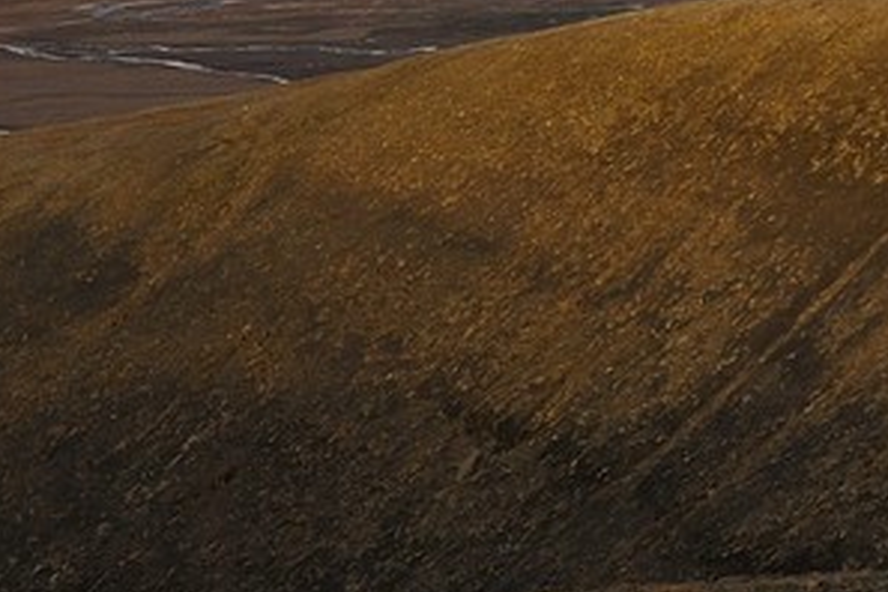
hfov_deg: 6.9
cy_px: -715
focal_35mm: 280
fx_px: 6906
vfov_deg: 4.8
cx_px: 2186
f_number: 9
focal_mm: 52
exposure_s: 1/160
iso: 200
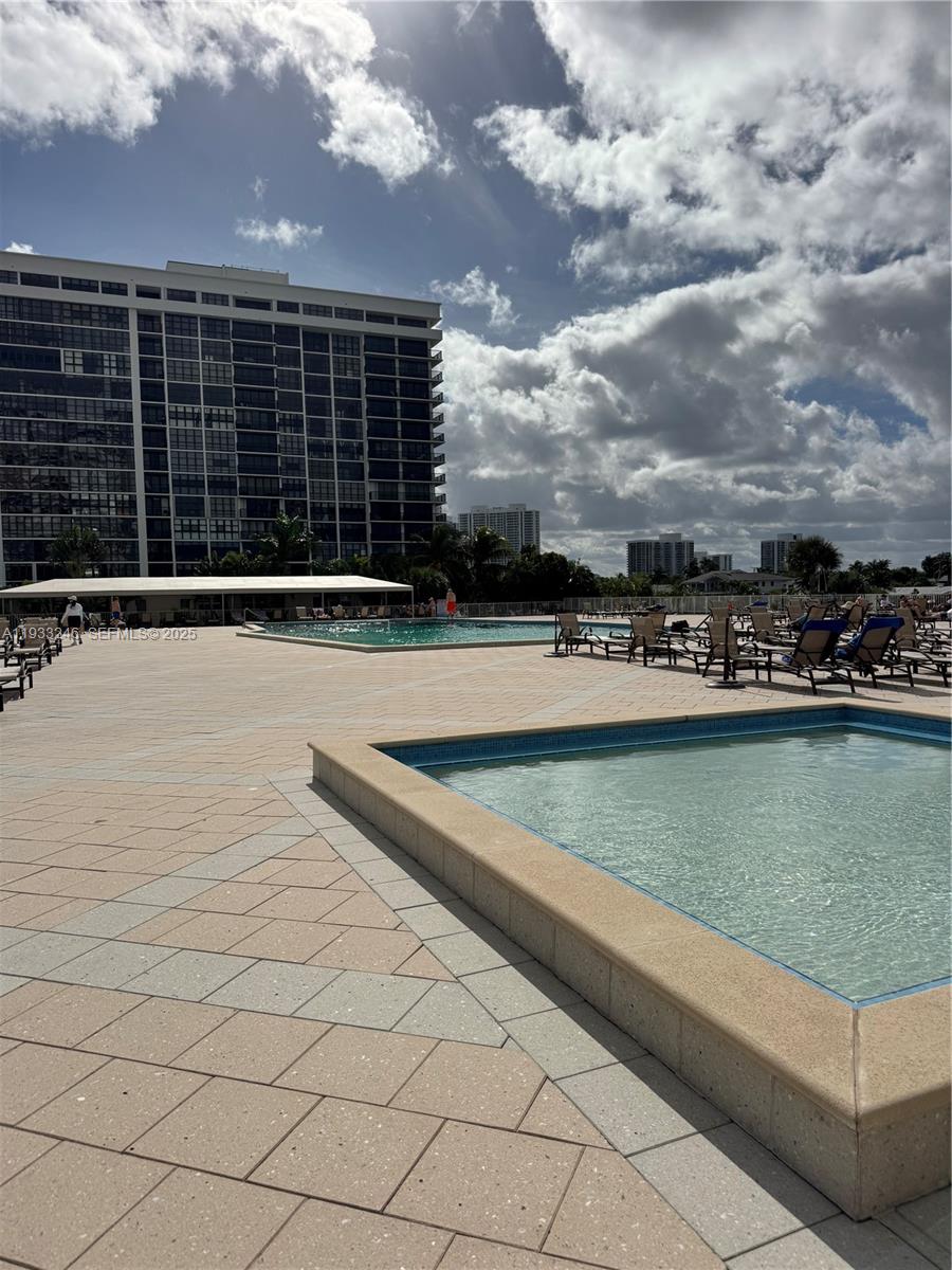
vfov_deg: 71.6
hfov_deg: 56.8
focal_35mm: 24
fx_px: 880
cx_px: 476
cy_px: 635
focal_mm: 6.76
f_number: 1.78
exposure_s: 1/12346
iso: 50
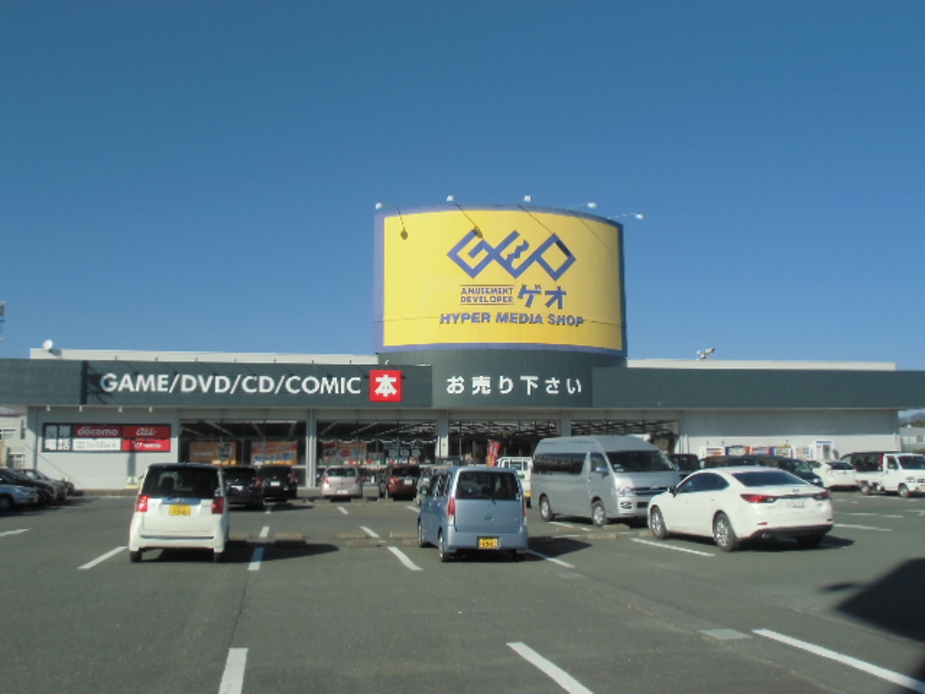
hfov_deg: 55.4
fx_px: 882
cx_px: 462
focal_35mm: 33
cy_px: 347
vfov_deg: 42.9
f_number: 3.7
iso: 64
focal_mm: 5.93
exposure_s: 1/1000
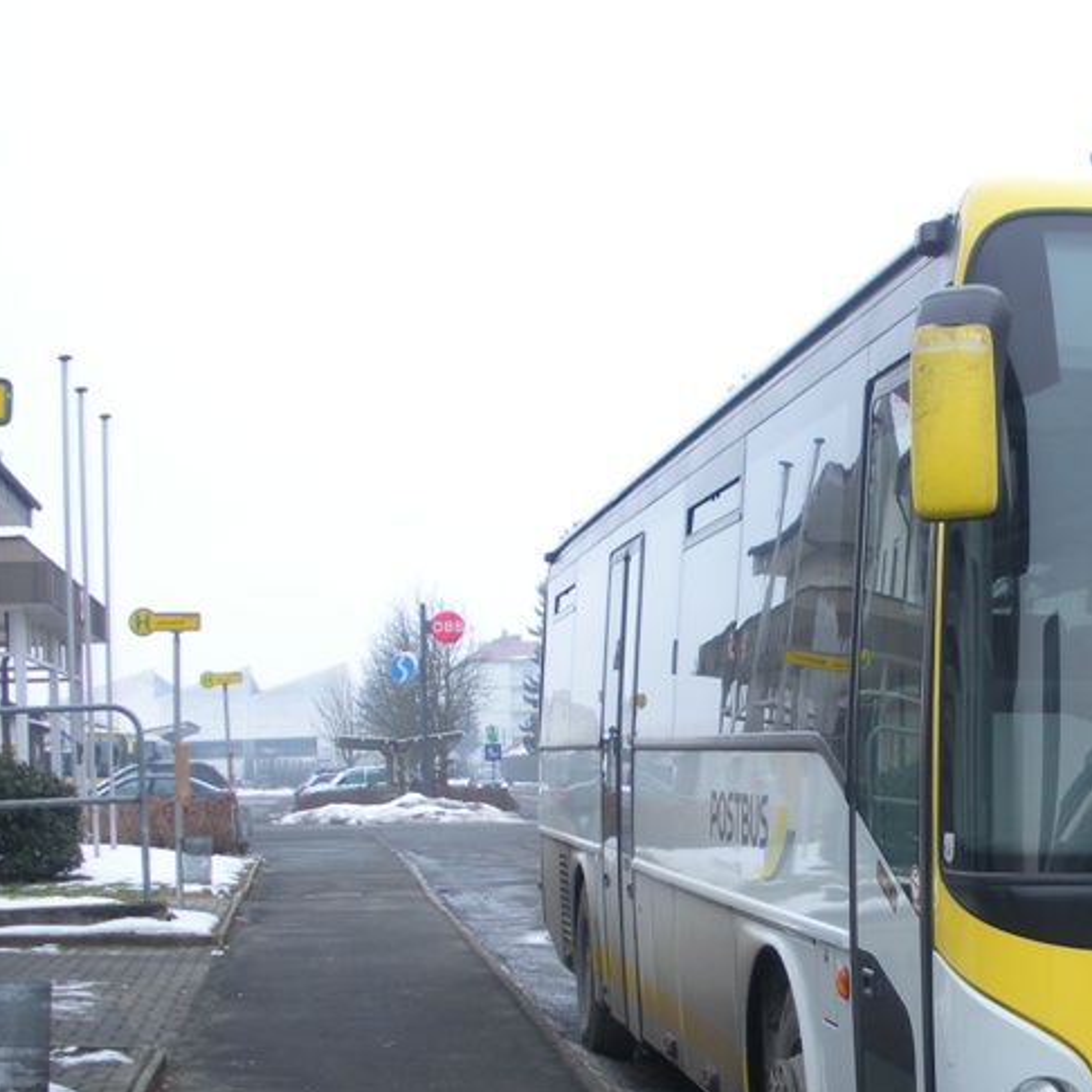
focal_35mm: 67
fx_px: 2391
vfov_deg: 25.6
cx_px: 1038
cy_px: 741
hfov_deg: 24.8
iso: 64
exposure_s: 1/126
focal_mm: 6.3
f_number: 3.5
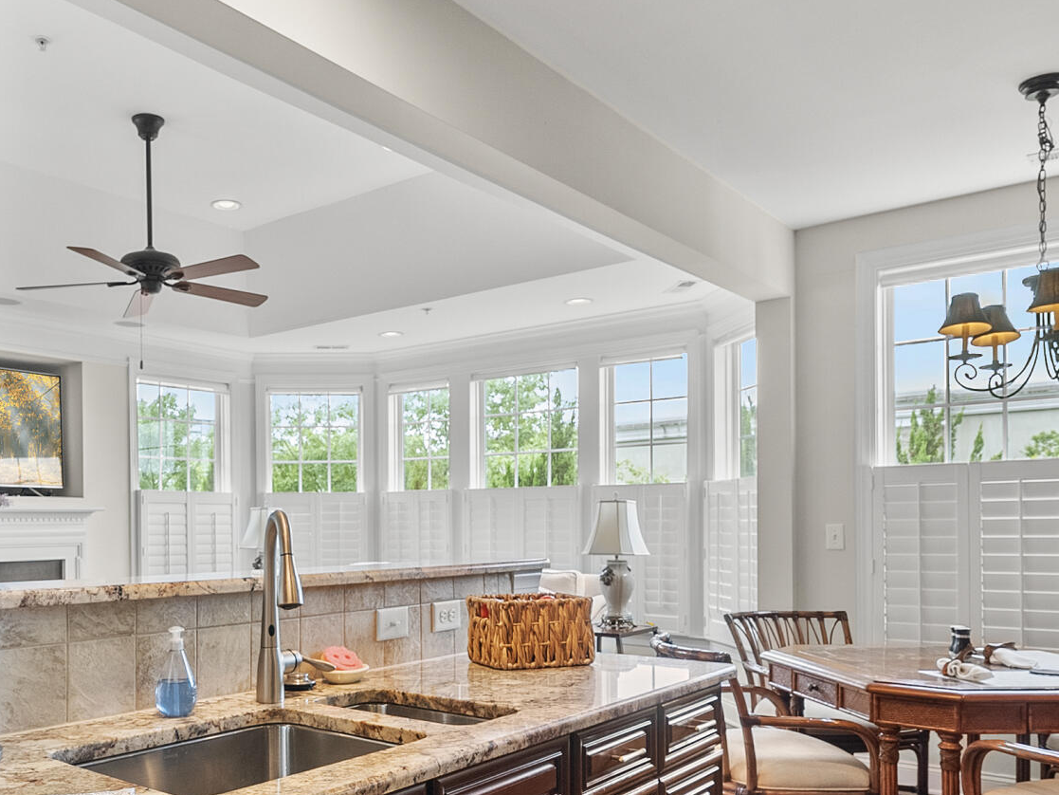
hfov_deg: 56.7
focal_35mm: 31
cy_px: 536
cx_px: 327
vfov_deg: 44.7
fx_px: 948
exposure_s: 1/8
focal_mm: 12
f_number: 7.1
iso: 800
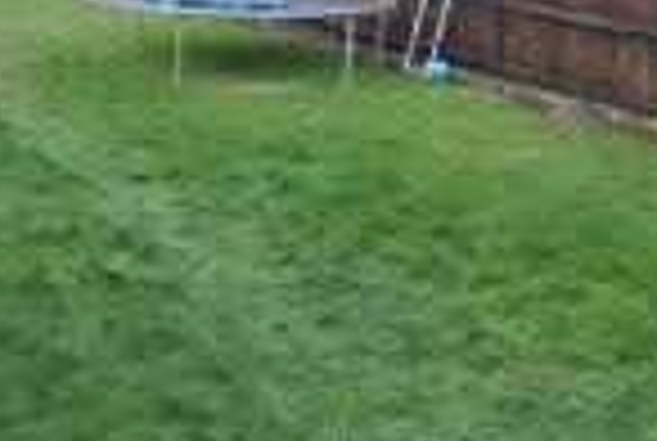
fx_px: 1225
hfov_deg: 29.6
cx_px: 173
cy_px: -65
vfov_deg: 19.4
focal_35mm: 67
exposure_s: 1/125
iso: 200
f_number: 5.6
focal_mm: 10
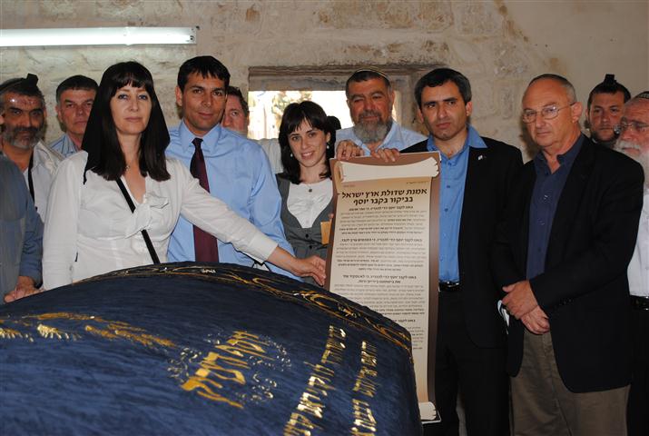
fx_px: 867
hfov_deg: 41.0
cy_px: 218
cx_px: 324
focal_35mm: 48
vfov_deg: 28.2
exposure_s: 1/60
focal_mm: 32
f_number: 4.8
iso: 100
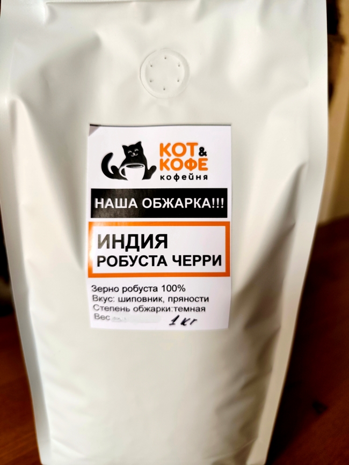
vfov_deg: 73.9
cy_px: 232
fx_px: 309
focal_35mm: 23
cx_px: 174
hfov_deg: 58.9
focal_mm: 6.19
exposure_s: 1/62.6
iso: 400
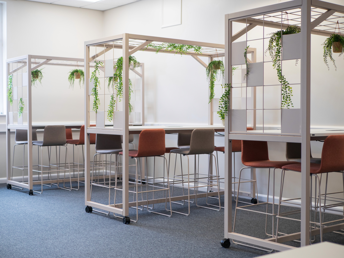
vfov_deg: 29.1
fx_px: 497
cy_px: 129
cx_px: 172
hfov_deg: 38.2
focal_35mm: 50
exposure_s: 1/125
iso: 200
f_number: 2.2
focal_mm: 25
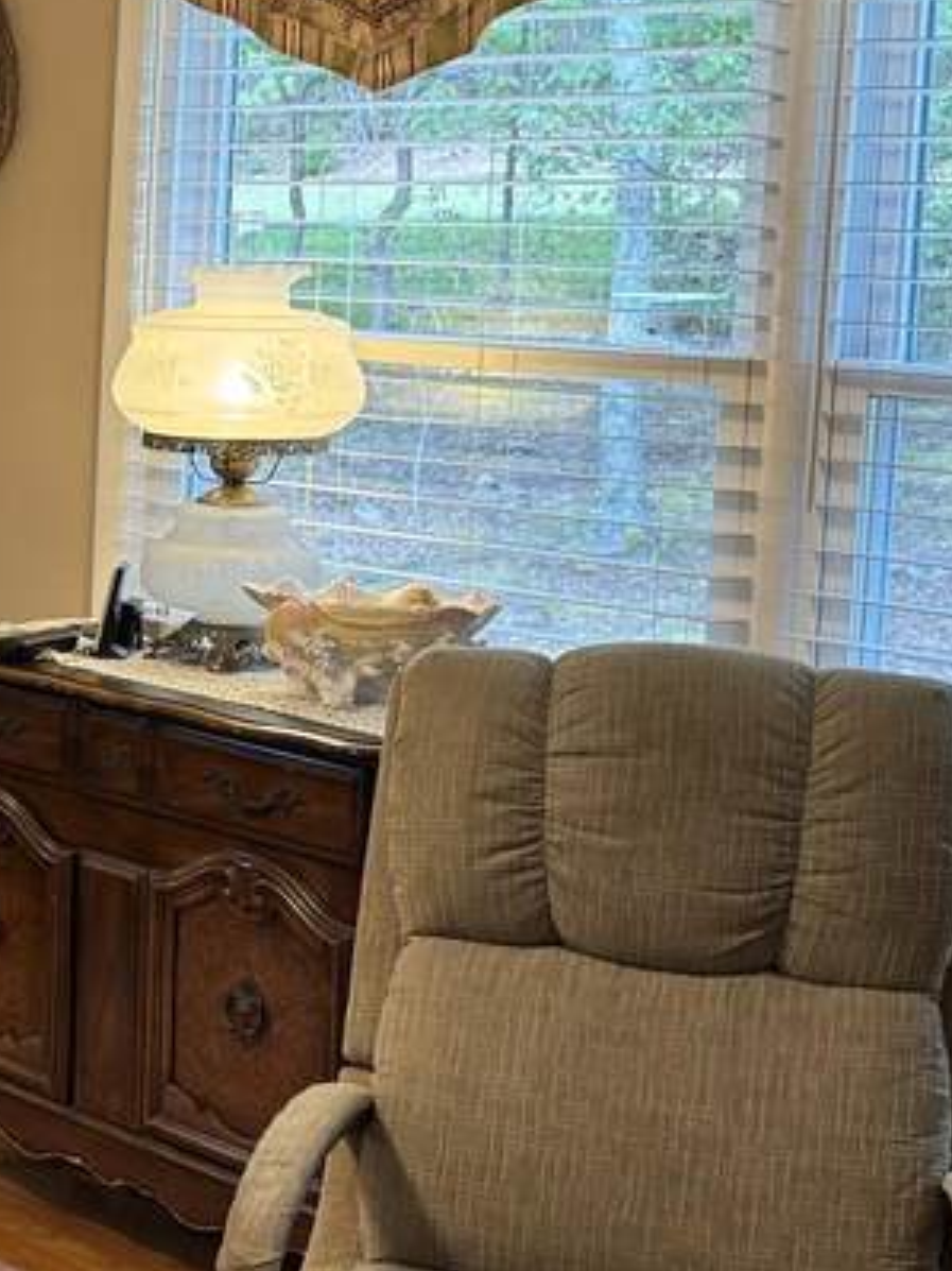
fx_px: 2825
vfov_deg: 25.3
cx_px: -509
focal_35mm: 77
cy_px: 513
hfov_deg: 17.1
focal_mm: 6.76
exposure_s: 1/60
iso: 125
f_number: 1.78
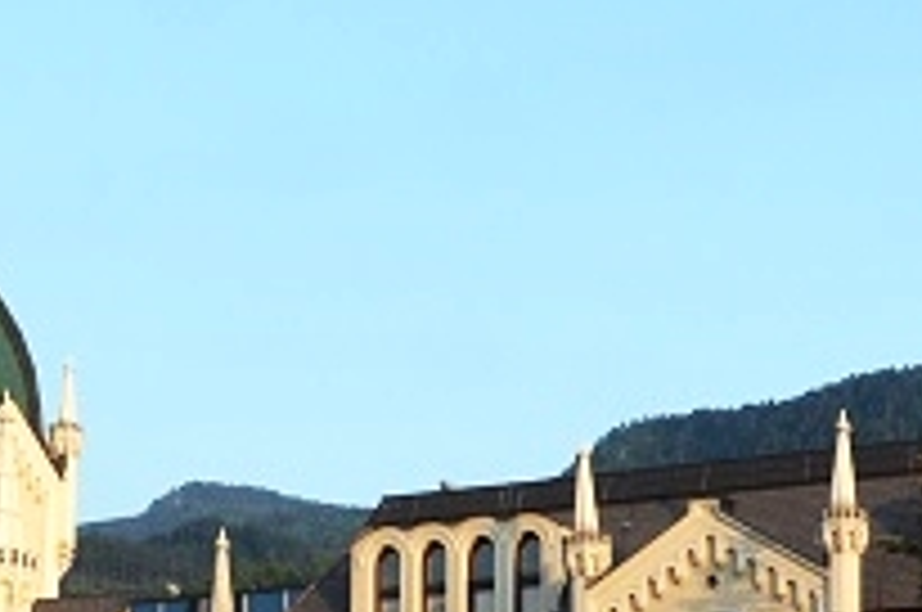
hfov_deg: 15.8
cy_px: 488
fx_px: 3324
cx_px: 436
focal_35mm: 130
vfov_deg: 10.5
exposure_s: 1/1000
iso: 800
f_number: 4
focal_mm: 18
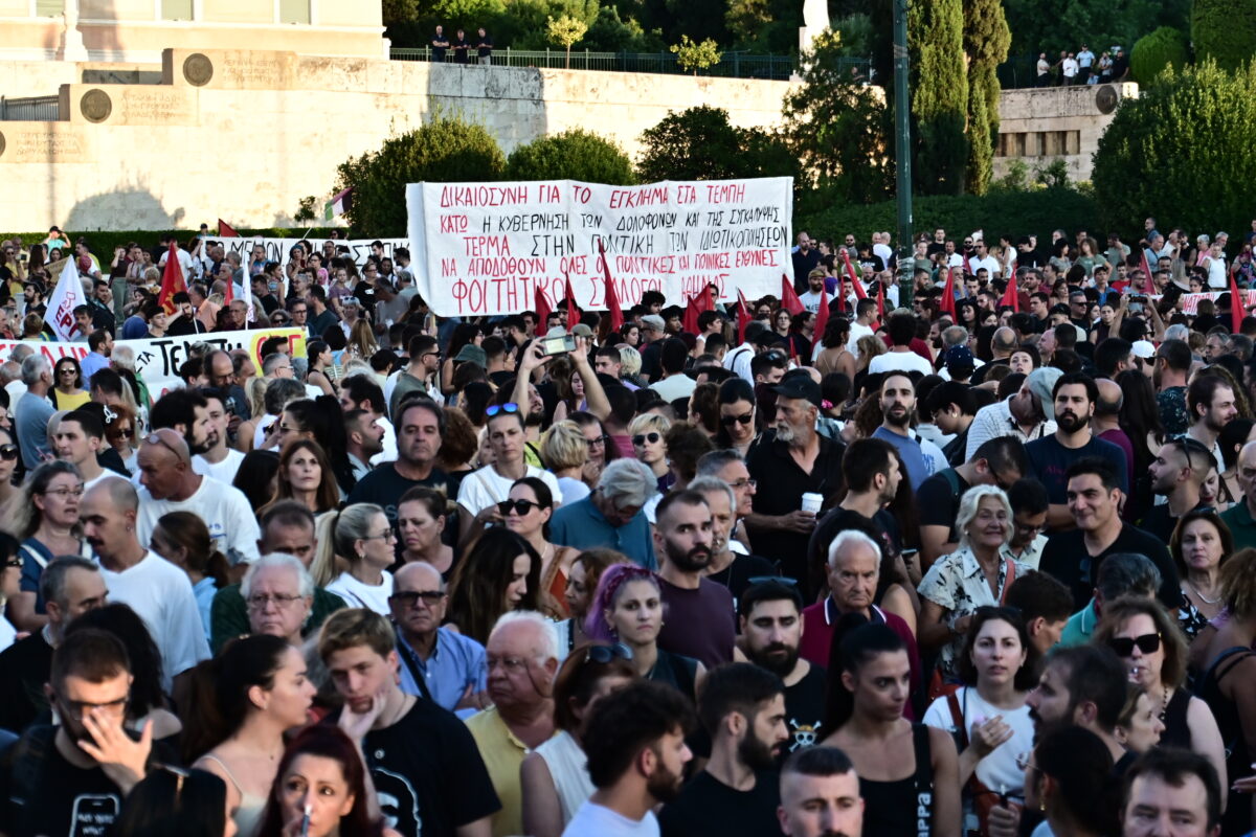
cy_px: 418
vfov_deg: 16.9
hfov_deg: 25.1
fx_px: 2826
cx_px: 628
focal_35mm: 81
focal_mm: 54
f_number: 4
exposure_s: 1/1250
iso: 1000
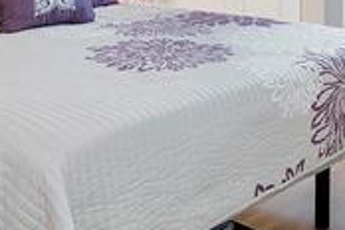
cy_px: -84
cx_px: 163
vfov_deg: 18.2
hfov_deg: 29.2
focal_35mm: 69
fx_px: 661
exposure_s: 1/6
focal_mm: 10
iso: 800
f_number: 8
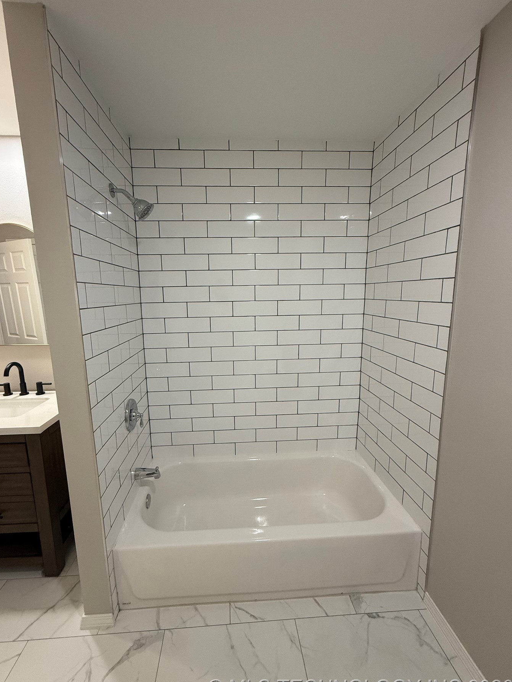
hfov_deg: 81.7
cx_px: 244
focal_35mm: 15
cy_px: 344
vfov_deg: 98.2
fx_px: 296
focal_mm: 2.22
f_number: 2.2
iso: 250
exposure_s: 1/120
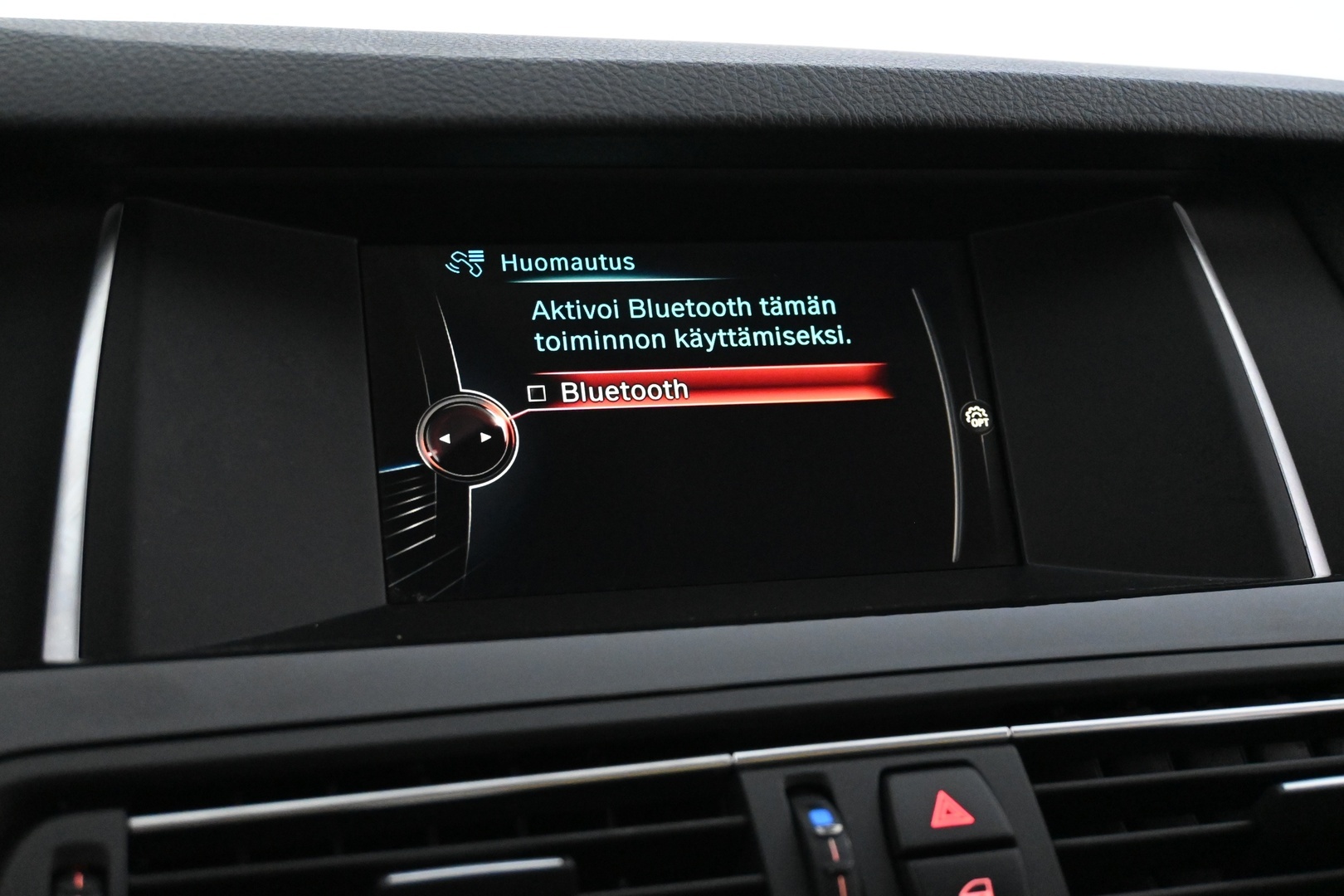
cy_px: 448
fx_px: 1764
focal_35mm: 47
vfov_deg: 28.5
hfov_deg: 41.7
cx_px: 672
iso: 6400
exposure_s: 1/50
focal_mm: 31.5
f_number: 5
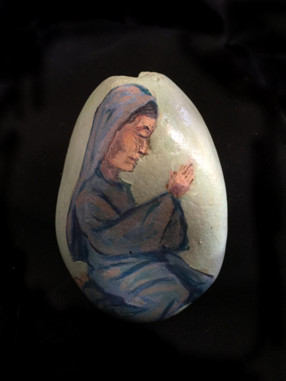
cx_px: 143
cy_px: 190
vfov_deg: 61.7
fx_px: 320
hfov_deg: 48.2
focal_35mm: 29
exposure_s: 1/30
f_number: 2.2
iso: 125
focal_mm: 4.15
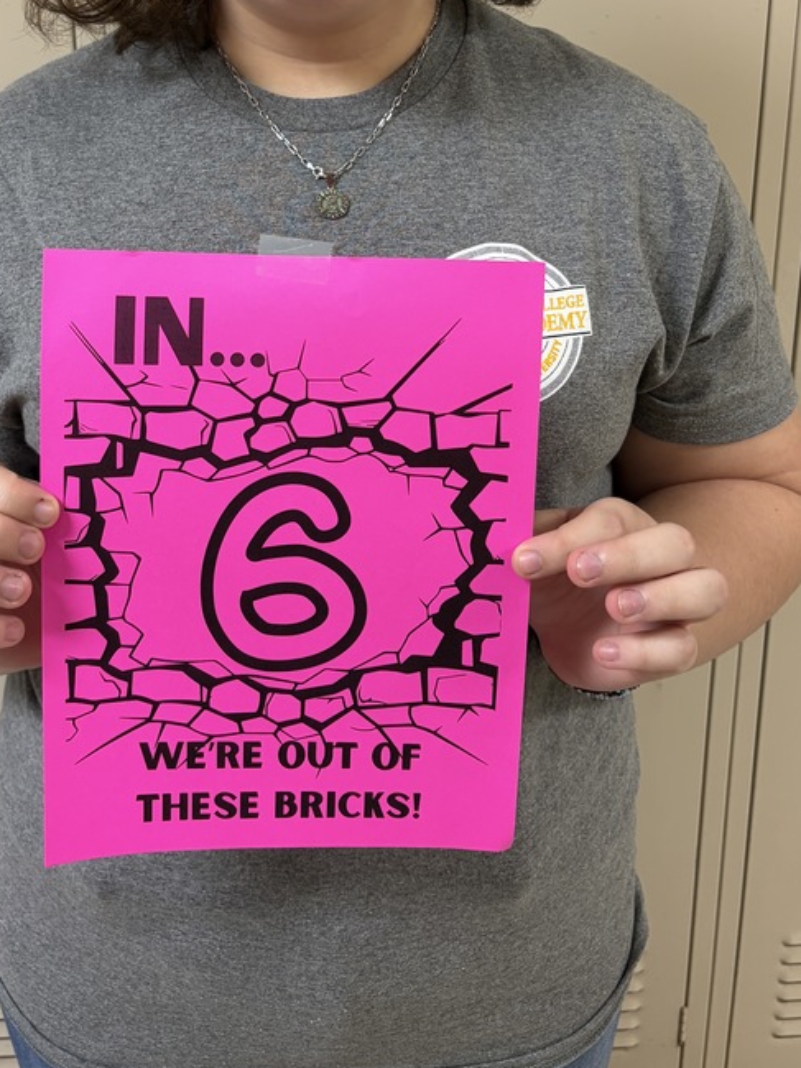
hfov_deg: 35.0
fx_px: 1265
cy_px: 258
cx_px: 298
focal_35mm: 41
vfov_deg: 44.2
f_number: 1.6
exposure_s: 1/60
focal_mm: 5.96
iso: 160
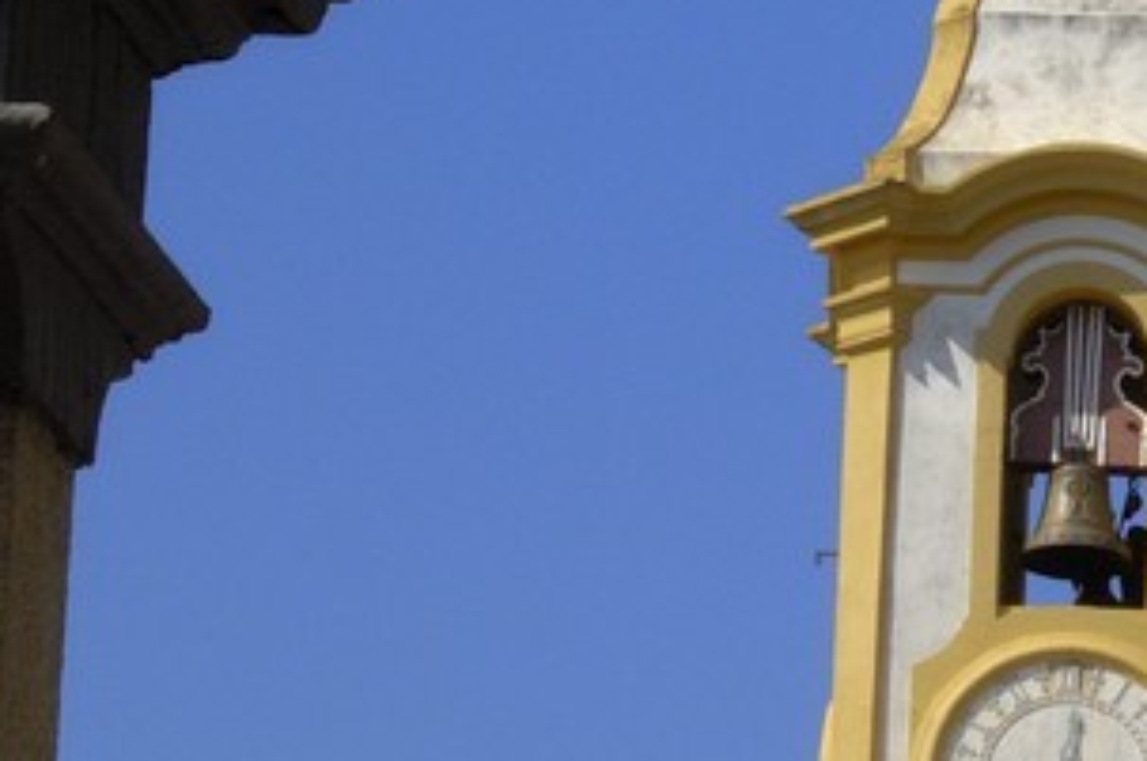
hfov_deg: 6.5
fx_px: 9575
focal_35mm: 301
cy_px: 1045
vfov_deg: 4.5
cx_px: 2726
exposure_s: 1/160
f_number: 13
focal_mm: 38
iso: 100
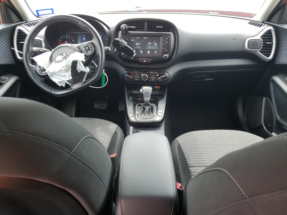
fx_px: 216
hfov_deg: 67.3
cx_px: 144
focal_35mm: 26
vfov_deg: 53.1
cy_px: 108
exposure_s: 1/123
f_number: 1.5
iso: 50
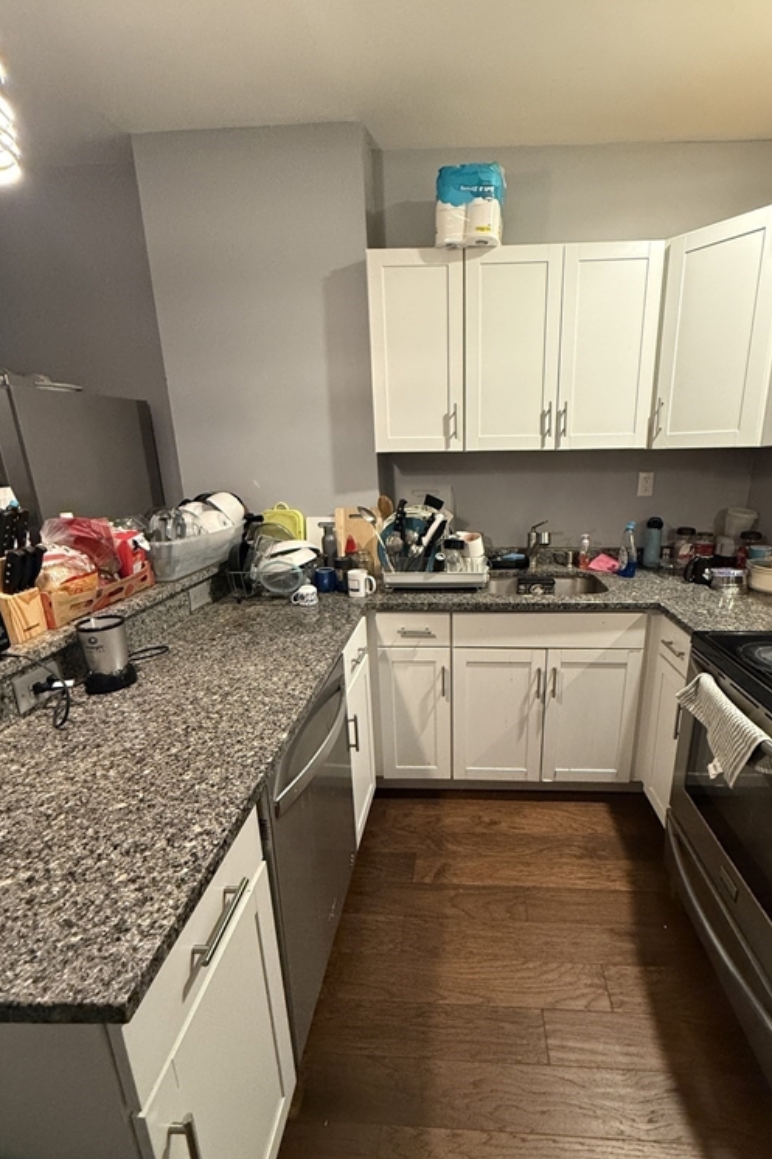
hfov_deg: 76.9
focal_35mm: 15
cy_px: 583
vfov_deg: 100.4
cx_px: 441
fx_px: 483
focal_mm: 2.22
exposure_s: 1/60
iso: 640
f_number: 2.2
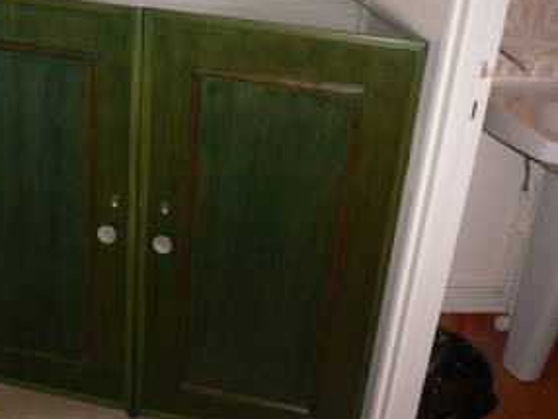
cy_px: 189
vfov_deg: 32.9
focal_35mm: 44
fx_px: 710
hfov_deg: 42.8
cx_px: 230
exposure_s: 1/60
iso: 150
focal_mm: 5.8
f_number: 2.8
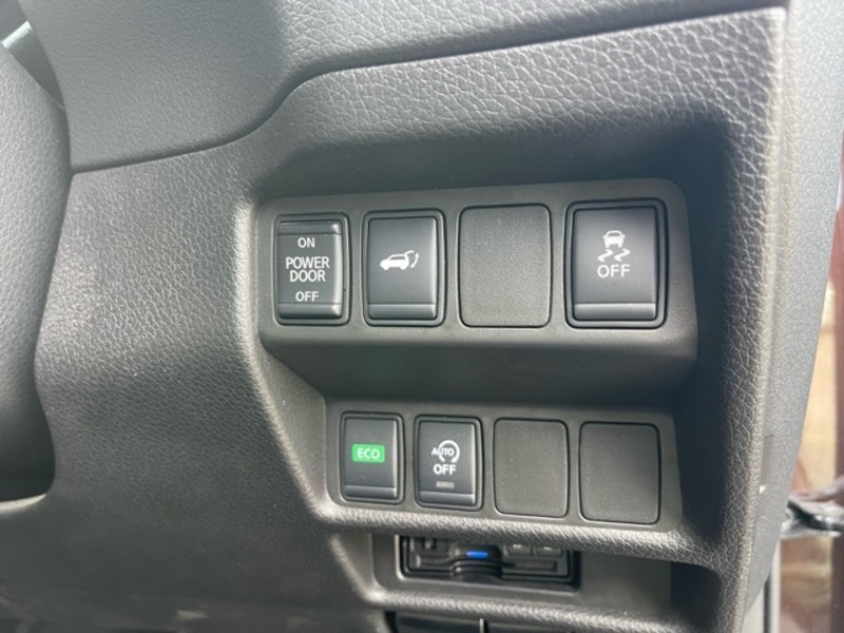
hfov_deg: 69.4
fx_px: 610
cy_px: 316
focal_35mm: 25
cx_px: 422
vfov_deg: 54.9
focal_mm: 5.1
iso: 160
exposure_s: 1/60
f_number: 1.6
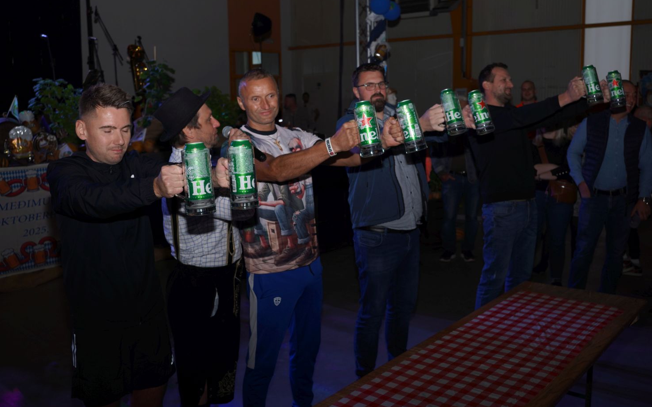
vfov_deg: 35.4
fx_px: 639
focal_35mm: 36
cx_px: 328
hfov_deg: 54.0
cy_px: 192
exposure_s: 1/200
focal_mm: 23.3
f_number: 3.5
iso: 100
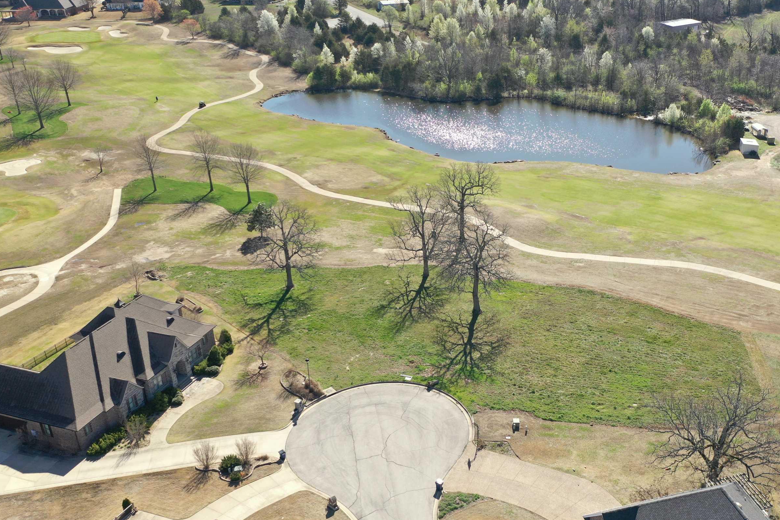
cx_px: 498
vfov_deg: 36.9
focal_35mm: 36
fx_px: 780
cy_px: 262
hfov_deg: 52.4
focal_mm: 10.26
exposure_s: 1/40
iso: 100
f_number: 3.2
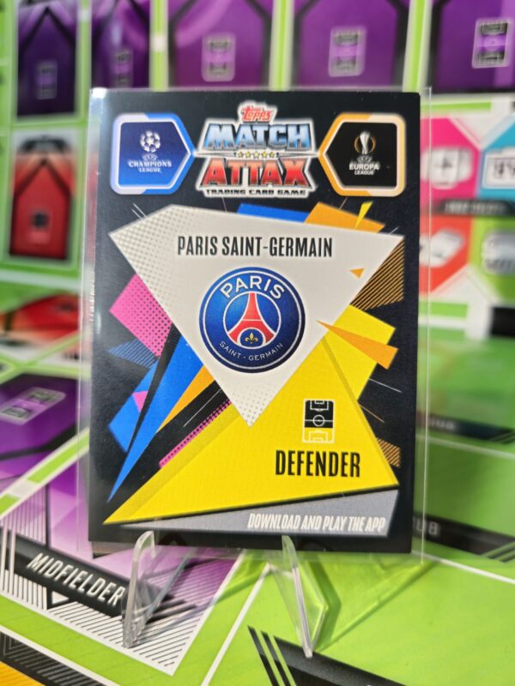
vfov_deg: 73.9
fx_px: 456
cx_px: 258
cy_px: 343
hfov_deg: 58.9
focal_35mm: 23
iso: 500
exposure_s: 1/30
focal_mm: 5.4
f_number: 1.8
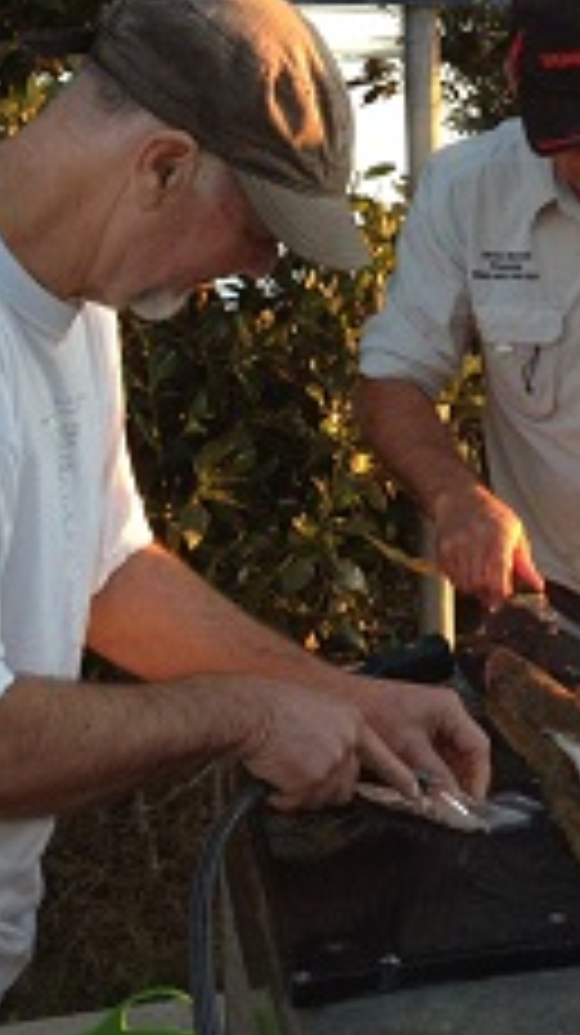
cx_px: 728
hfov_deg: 14.0
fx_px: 2274
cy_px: 245
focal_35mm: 83
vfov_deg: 25.3
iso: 80
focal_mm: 4.28
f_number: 2.4
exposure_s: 1/120
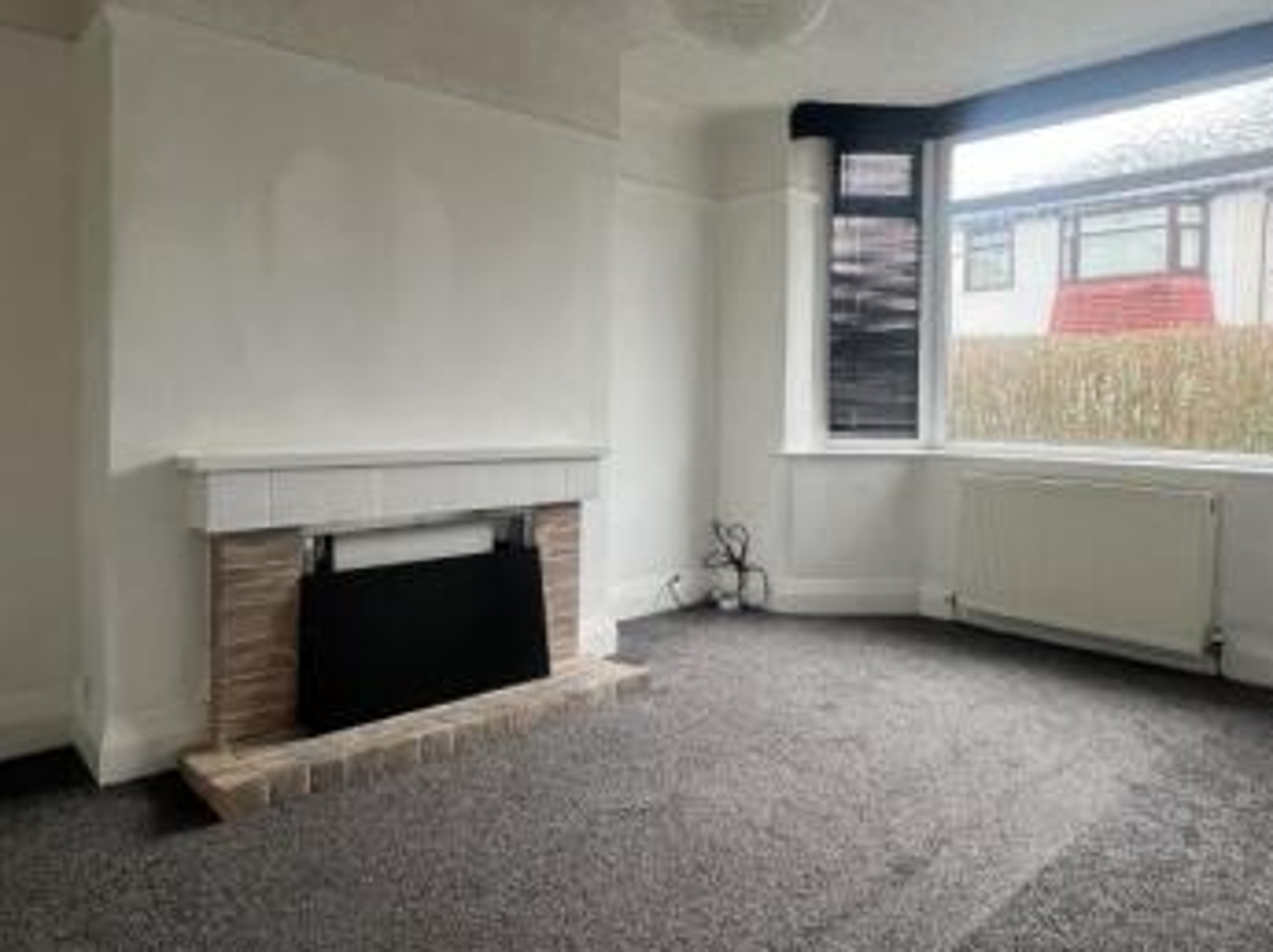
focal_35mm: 22
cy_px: 419
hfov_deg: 76.1
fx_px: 808
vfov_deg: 60.8
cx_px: 721
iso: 80
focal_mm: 1.57
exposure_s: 1/99
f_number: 1.8
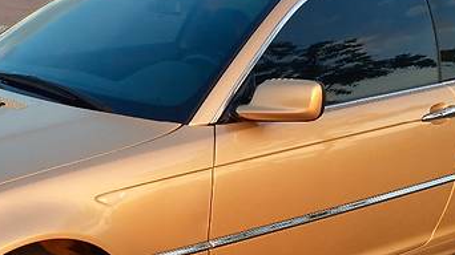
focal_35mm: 74
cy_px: 187
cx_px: 112
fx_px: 892
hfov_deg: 28.2
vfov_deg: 16.2
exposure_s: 1/104
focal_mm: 4.2
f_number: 2.2
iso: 32
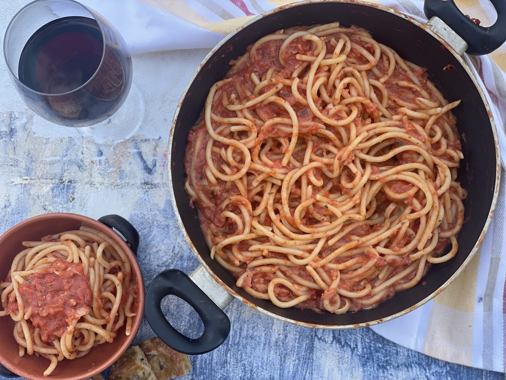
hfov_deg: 36.8
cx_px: 253
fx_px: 760
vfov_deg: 28.0
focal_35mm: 52
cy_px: 190
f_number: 2
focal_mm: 6
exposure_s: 1/475
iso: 32
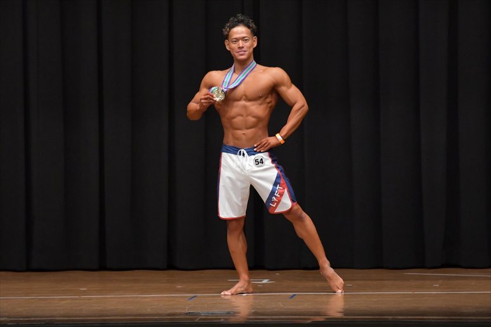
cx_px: 246
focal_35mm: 240
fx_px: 3272
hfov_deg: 8.6
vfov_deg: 5.7
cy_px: 164
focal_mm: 160
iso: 6400
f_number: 5.6
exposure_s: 1/400
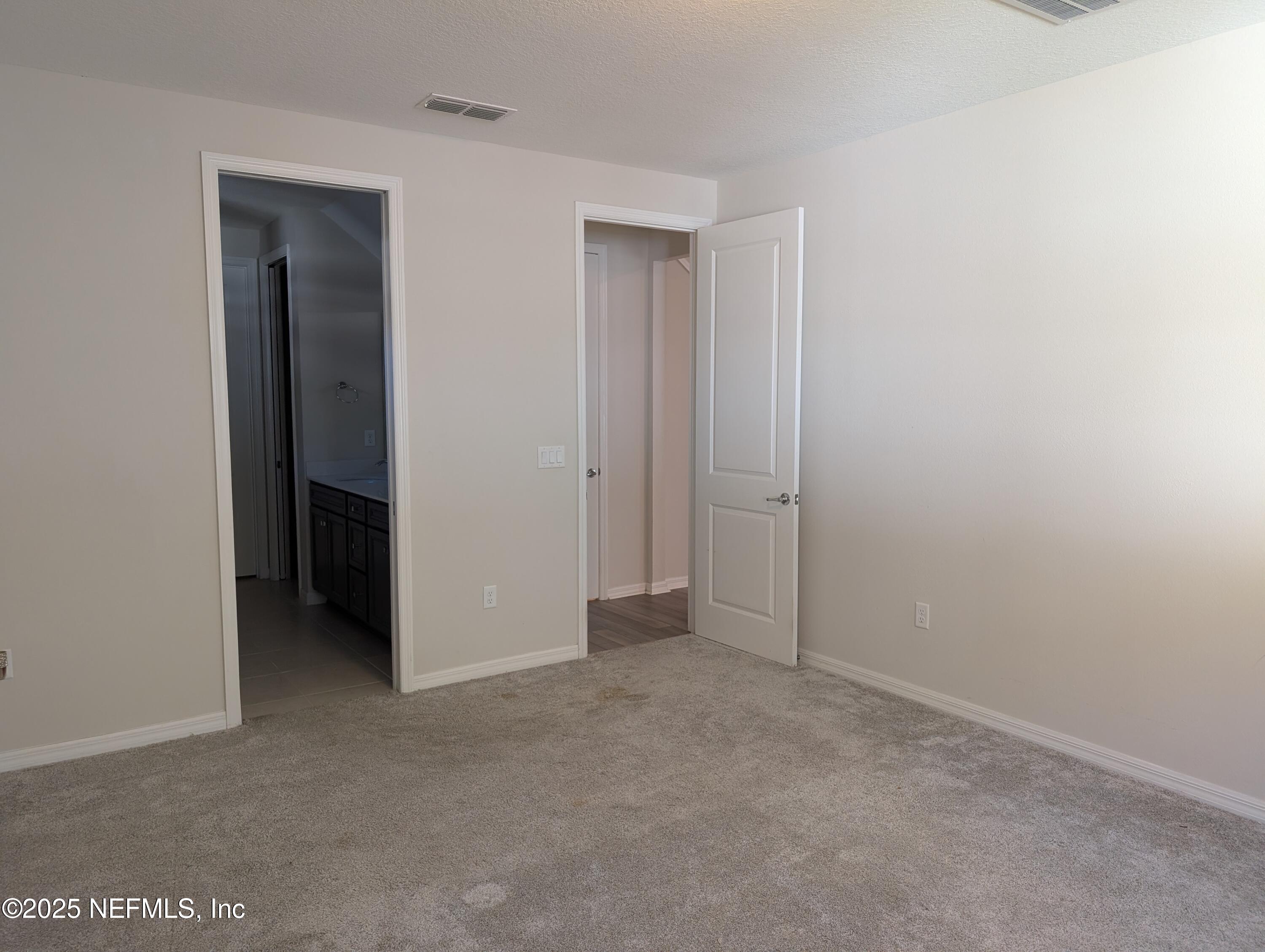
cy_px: 476
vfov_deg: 56.9
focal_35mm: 24
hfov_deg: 71.5
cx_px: 632
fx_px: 878
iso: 323
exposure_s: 1/120
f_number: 1.68
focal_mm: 6.9
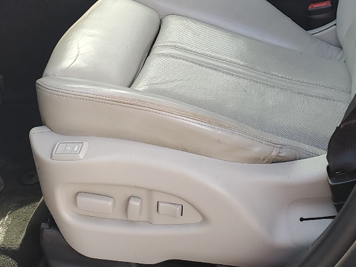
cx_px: 140
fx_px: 689
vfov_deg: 21.3
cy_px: 11
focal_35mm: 67
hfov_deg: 28.9
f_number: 1.5
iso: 50
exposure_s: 1/238
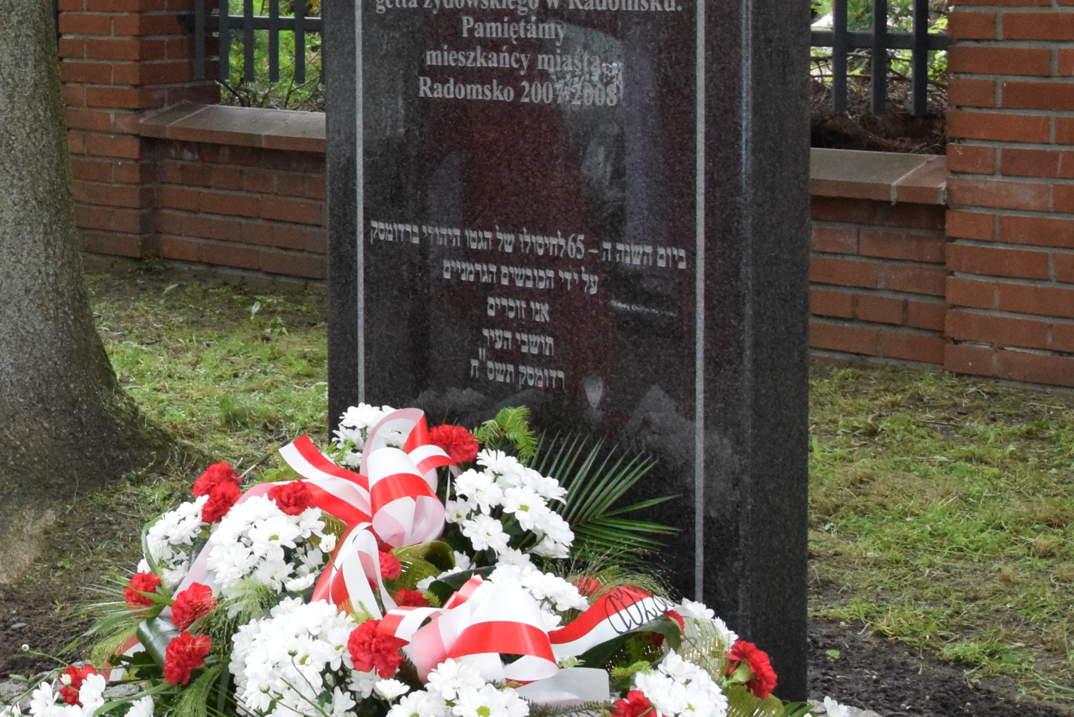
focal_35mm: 81
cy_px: 118
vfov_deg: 16.7
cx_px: -131
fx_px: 2417
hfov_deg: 23.4
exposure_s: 1/320
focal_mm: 22
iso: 3200
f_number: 9
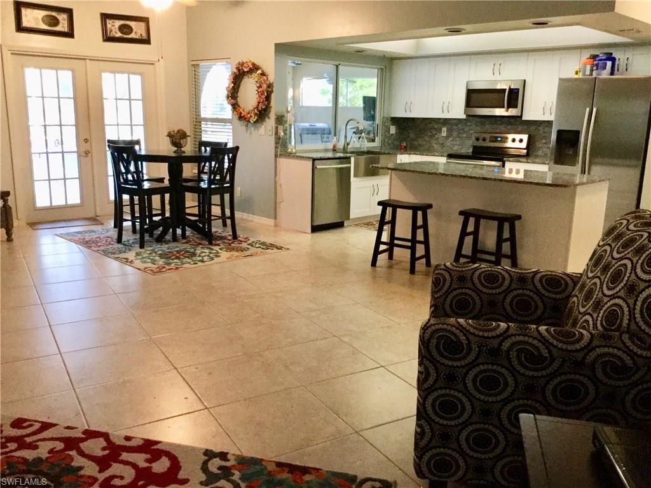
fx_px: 583
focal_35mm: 31
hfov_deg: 58.4
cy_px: 244
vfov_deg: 45.4
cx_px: 326
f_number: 2.4
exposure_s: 1/30
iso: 200
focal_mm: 3.3
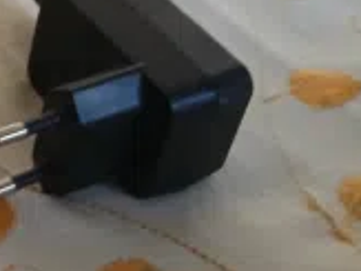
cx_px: -277
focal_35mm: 102
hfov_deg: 16.4
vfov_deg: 14.2
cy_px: -20
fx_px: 1063
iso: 500
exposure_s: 1/20
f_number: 1.8
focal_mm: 3.98
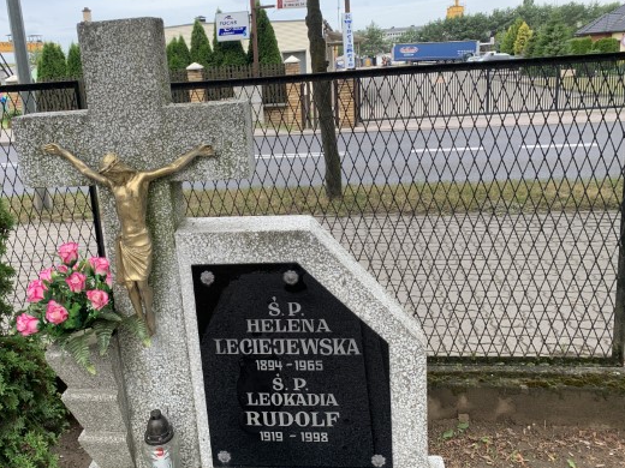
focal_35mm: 32
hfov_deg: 56.5
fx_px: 578
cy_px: 198
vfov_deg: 44.0
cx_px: 257
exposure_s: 1/483
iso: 25
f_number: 1.8
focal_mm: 4.25
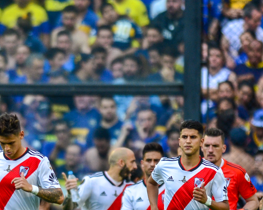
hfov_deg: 1.2
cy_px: 159
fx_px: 12124
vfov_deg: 1.0
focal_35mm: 1558
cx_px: -21
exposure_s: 1/1250
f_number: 3.2
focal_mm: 400
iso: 500
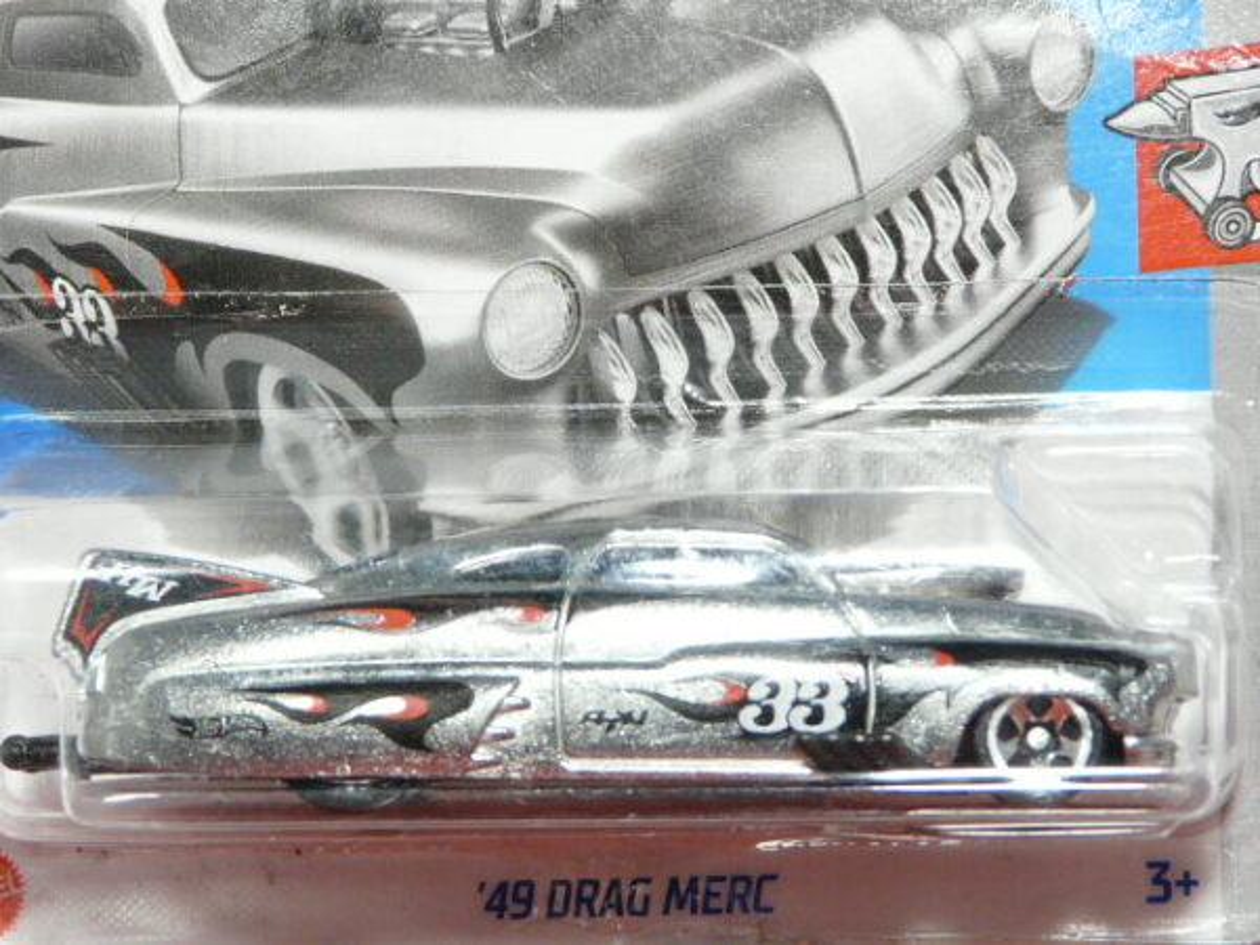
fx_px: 5169
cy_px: 472
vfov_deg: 10.4
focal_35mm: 142
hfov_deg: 13.9
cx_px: 630
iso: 200
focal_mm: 14.7
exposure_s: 1/25
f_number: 3.6
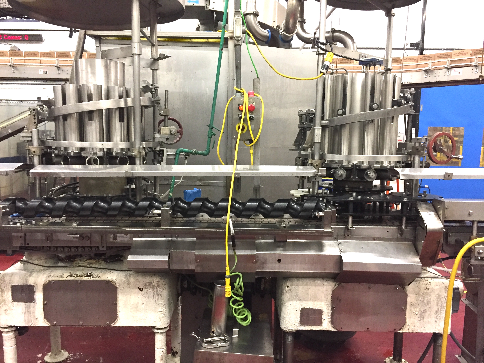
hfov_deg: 61.7
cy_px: 182
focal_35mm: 29
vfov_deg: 48.2
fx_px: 405
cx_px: 242
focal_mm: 4.15
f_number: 2.2
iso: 160
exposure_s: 1/30
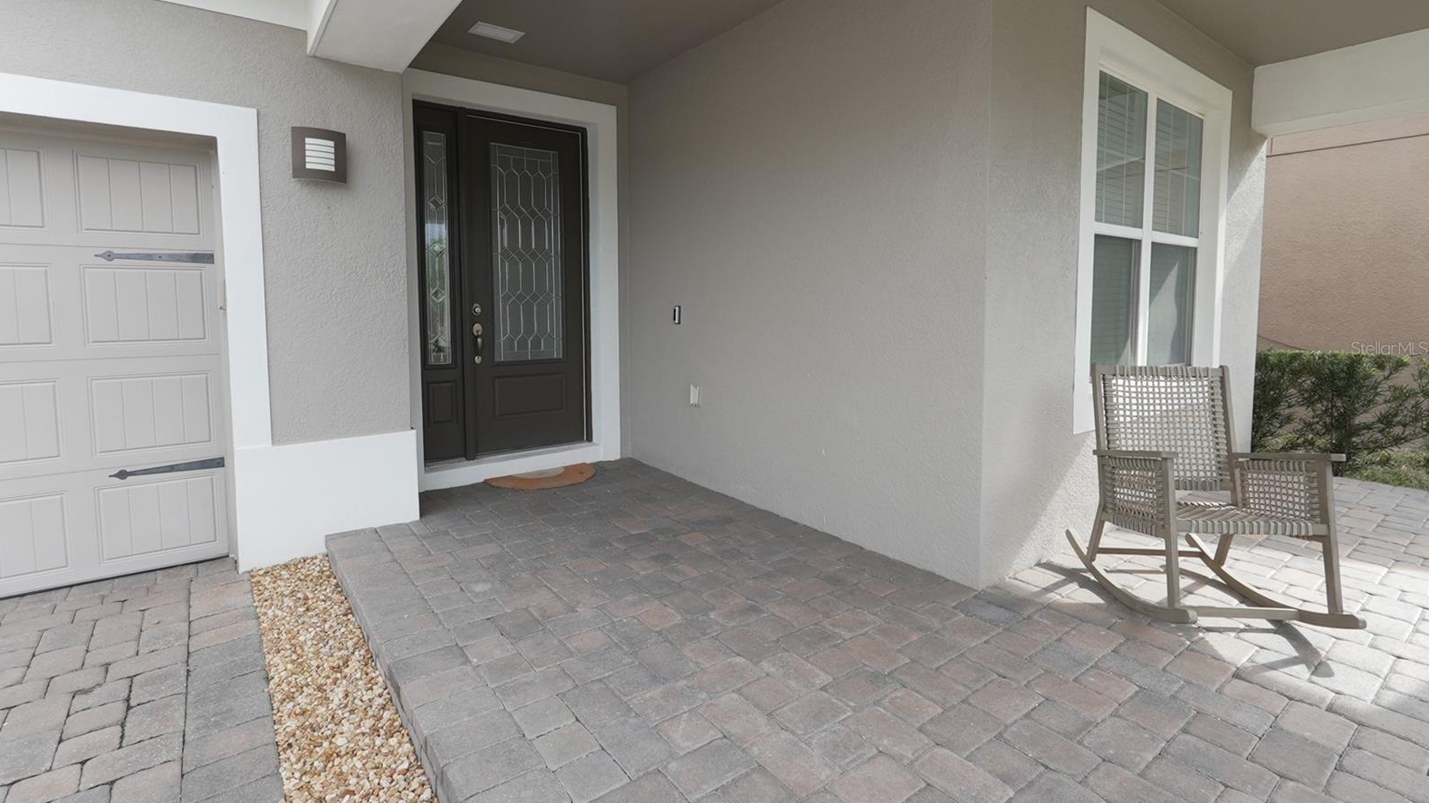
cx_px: 707
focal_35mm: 17
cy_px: 348
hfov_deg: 95.9
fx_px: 644
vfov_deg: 63.6
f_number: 4.5
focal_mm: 11
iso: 100
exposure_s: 1/160
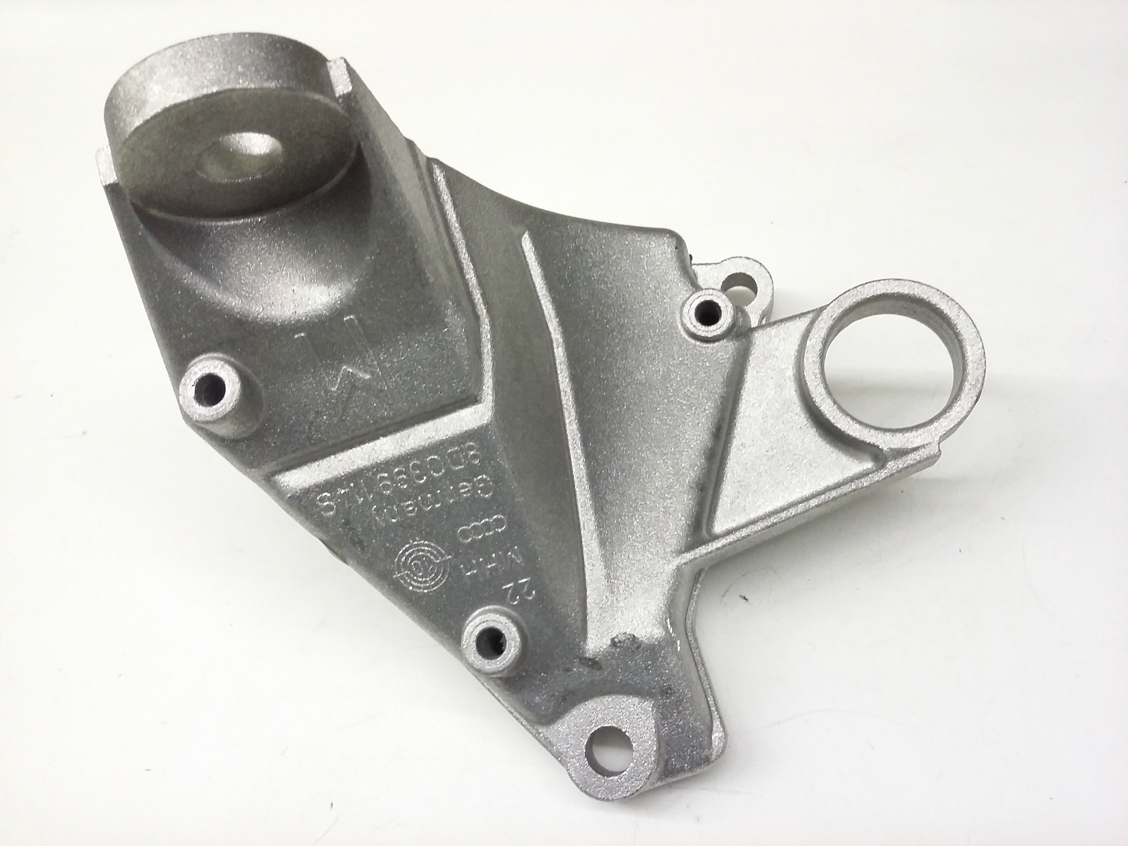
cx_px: 564
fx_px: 1043
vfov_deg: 44.2
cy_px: 423
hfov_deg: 56.8
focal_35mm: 32
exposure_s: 1/15
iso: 250
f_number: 2.4
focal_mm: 3.4
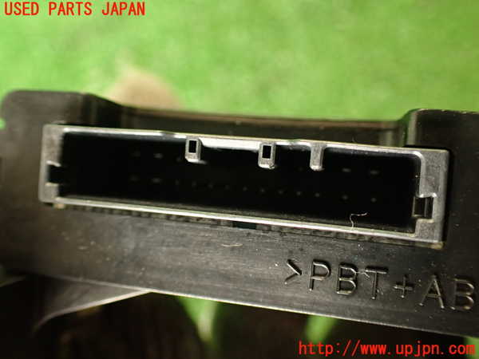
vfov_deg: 44.2
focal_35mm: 32
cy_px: 180
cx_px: 240
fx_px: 443
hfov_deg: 56.8
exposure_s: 1/30
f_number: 2.4
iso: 400
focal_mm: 5.79
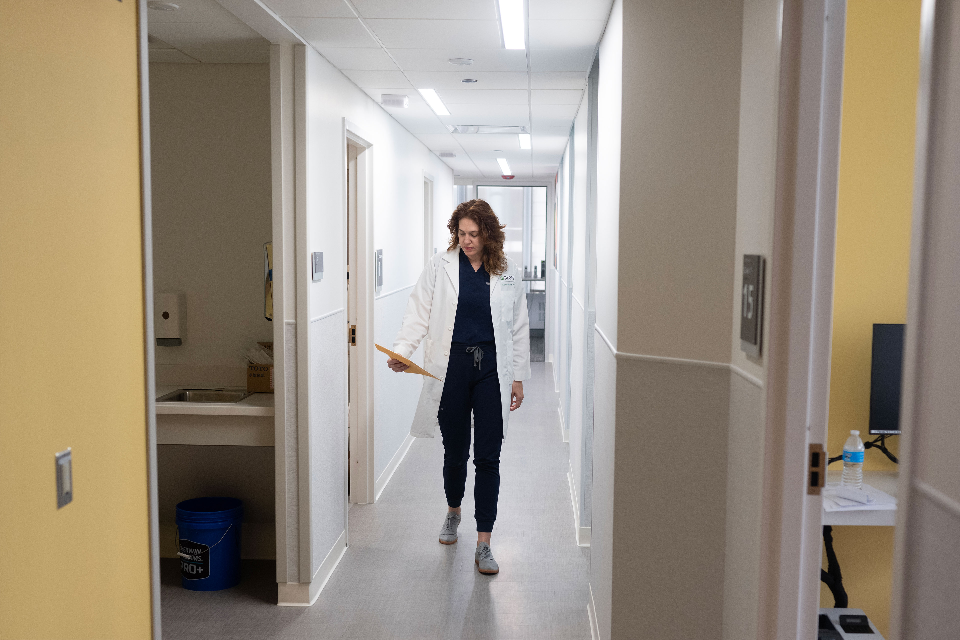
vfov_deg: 37.9
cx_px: 480
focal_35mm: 35
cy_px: 320
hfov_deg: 54.4
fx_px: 933
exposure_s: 1/250
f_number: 2.8
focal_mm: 35
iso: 800
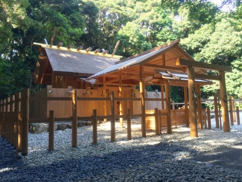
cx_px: 121
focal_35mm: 29
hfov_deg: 61.6
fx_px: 203
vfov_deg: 48.3
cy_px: 91
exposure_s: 1/120
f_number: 2.2
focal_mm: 4.15
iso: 50
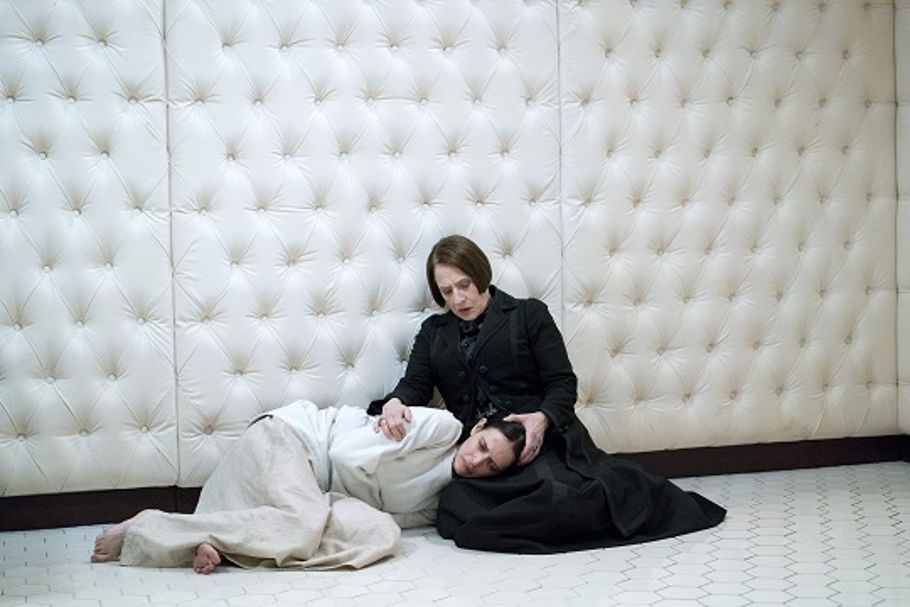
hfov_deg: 36.2
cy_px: 304
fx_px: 1390
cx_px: 455
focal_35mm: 55
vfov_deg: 24.6
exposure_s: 1/100
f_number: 2.5
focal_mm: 55
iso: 2000
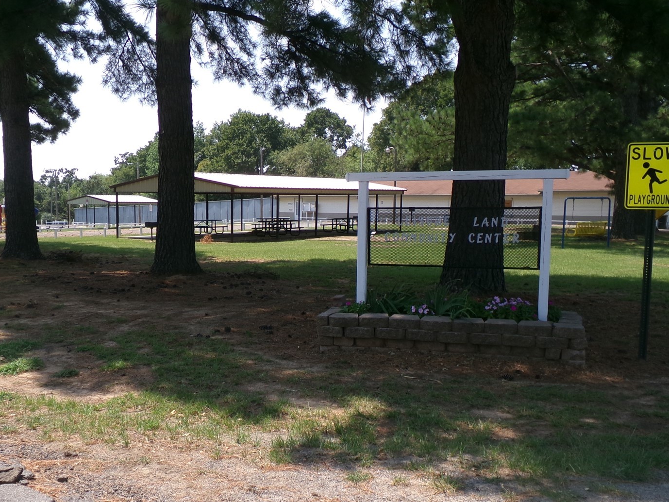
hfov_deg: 47.4
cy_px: 277
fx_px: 754
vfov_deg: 36.8
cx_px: 249
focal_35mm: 39
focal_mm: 5
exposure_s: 1/70
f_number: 11.31
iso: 100
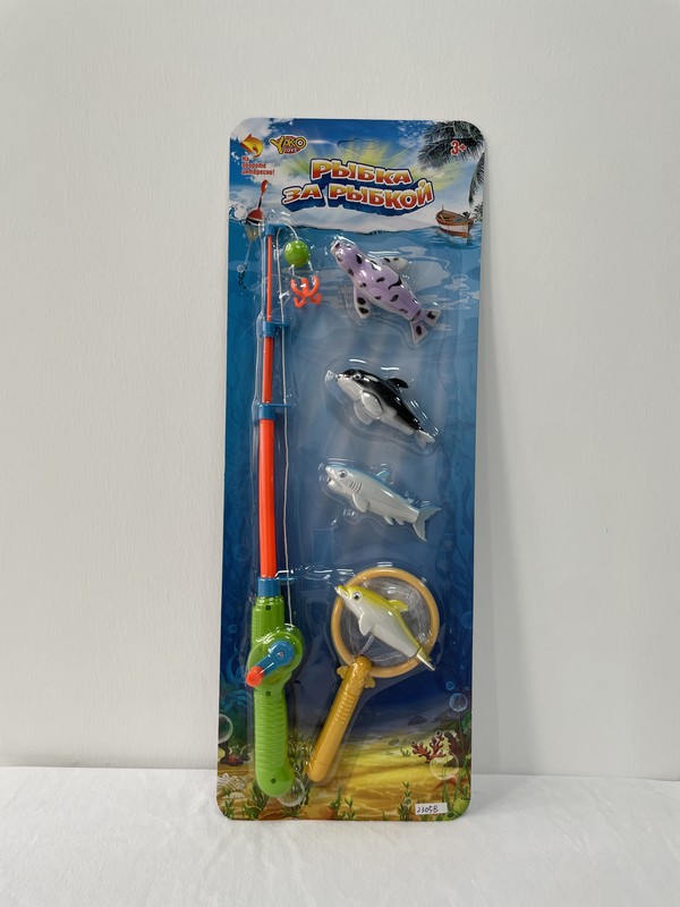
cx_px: 340
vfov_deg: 67.3
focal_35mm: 26
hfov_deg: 53.1
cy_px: 454
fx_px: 681
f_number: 1.6
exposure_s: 1/123
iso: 32
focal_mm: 4.2
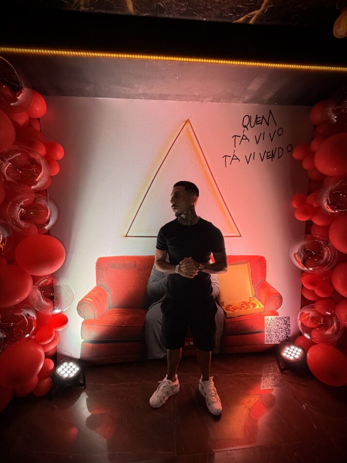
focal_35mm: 15
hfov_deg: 81.7
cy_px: 245
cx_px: 171
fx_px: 200
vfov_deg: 98.1
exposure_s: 1/60
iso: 320
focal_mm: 2.22
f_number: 2.2
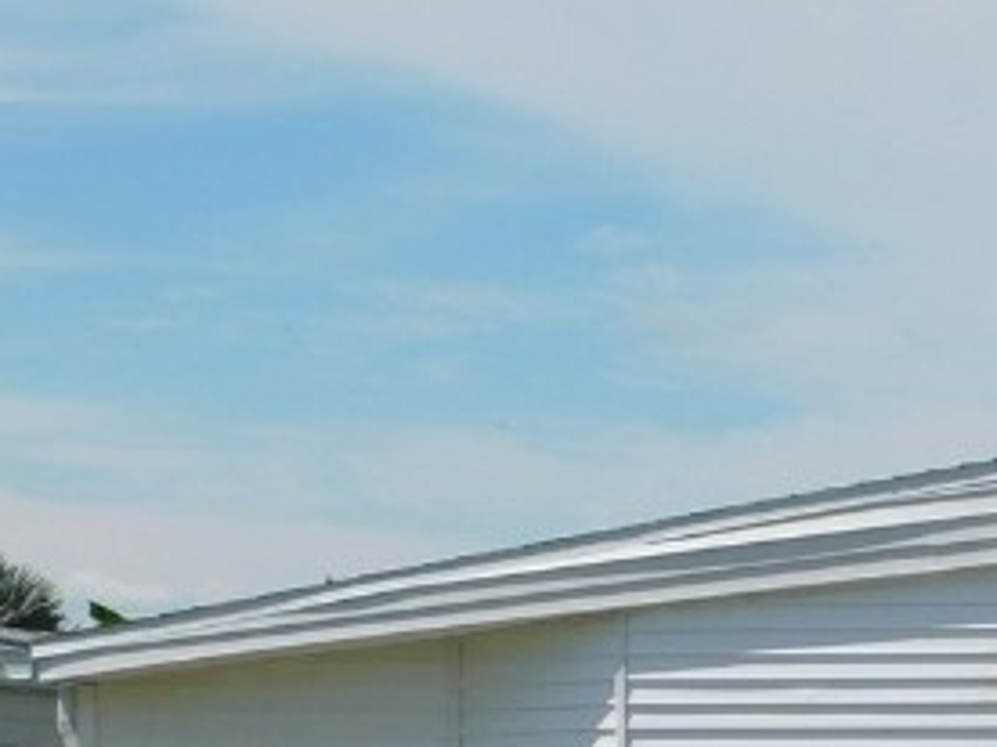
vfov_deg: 8.8
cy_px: 844
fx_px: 4810
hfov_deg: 11.3
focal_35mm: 167
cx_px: 1557
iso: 125
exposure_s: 1/640
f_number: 7.4
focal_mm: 8
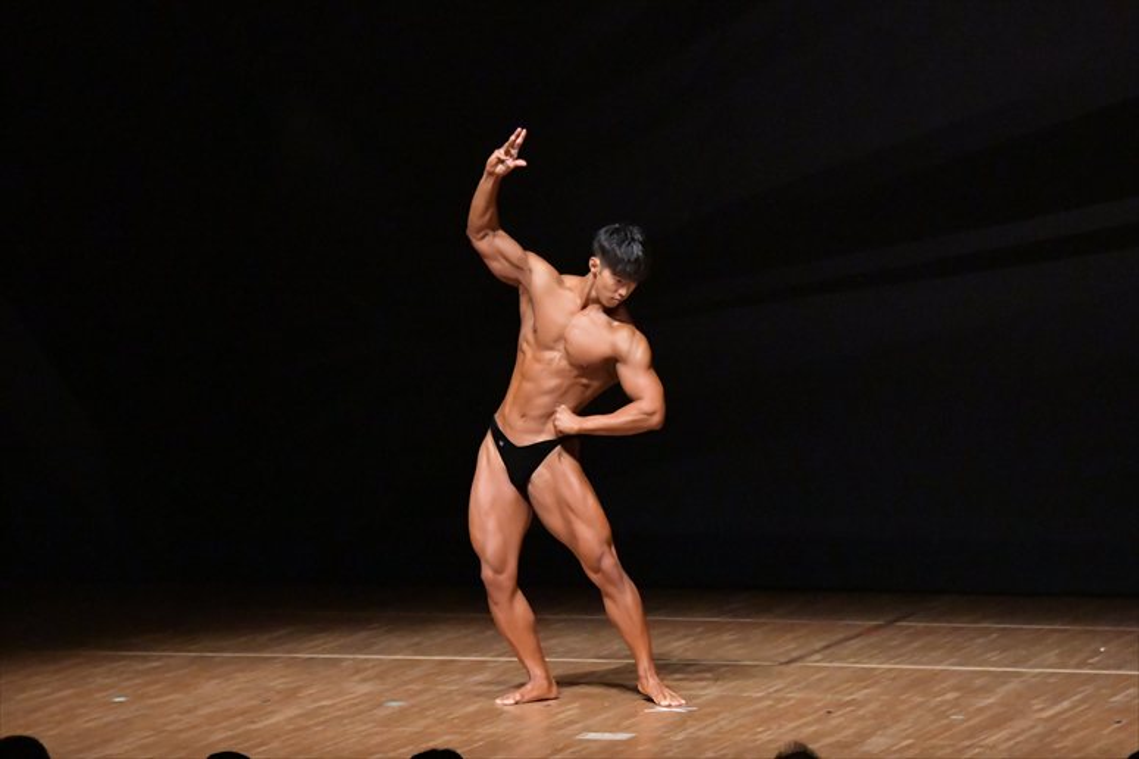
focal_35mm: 217
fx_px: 6862
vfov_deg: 6.3
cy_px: 380
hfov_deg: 9.5
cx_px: 570
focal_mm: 145
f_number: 5.6
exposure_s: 1/400
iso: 12800
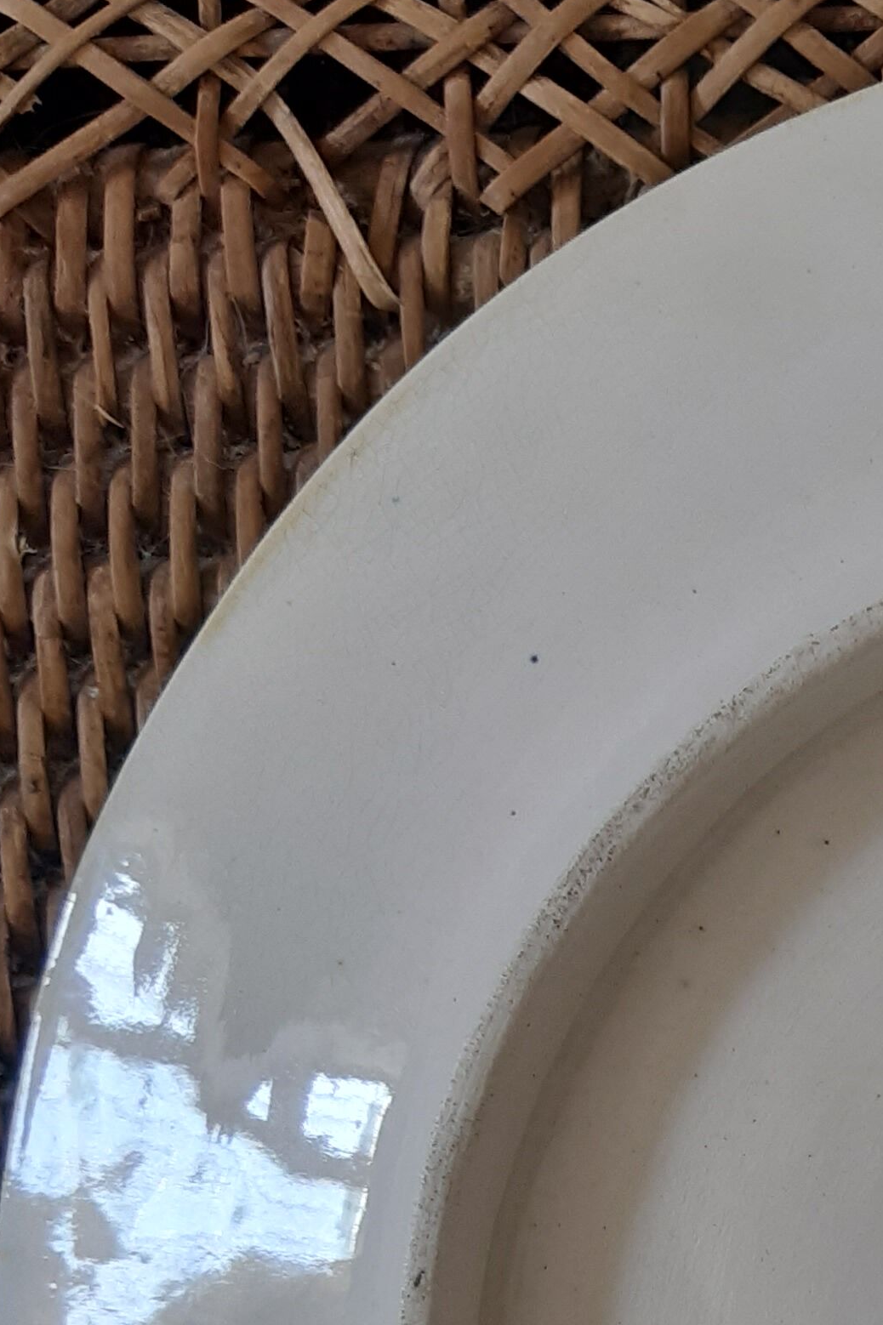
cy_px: 1420
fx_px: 2944
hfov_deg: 15.6
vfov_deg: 23.9
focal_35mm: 80
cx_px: 1364
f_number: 1.7
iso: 50
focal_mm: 3.92
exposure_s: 1/50
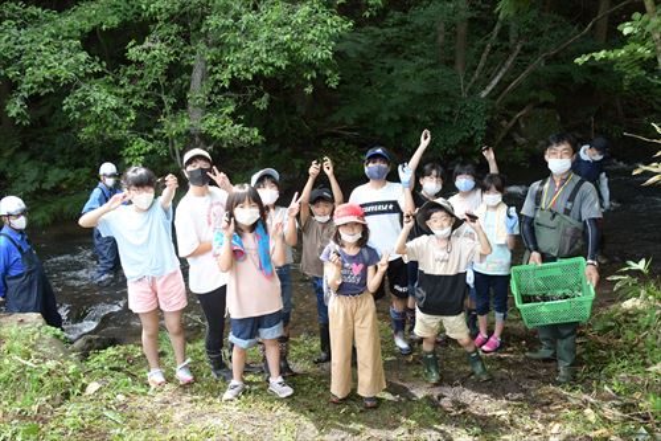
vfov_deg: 41.7
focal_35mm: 32
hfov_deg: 59.5
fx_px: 578
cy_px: 220
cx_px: 330
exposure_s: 1/250
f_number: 8
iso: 1250
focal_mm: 21
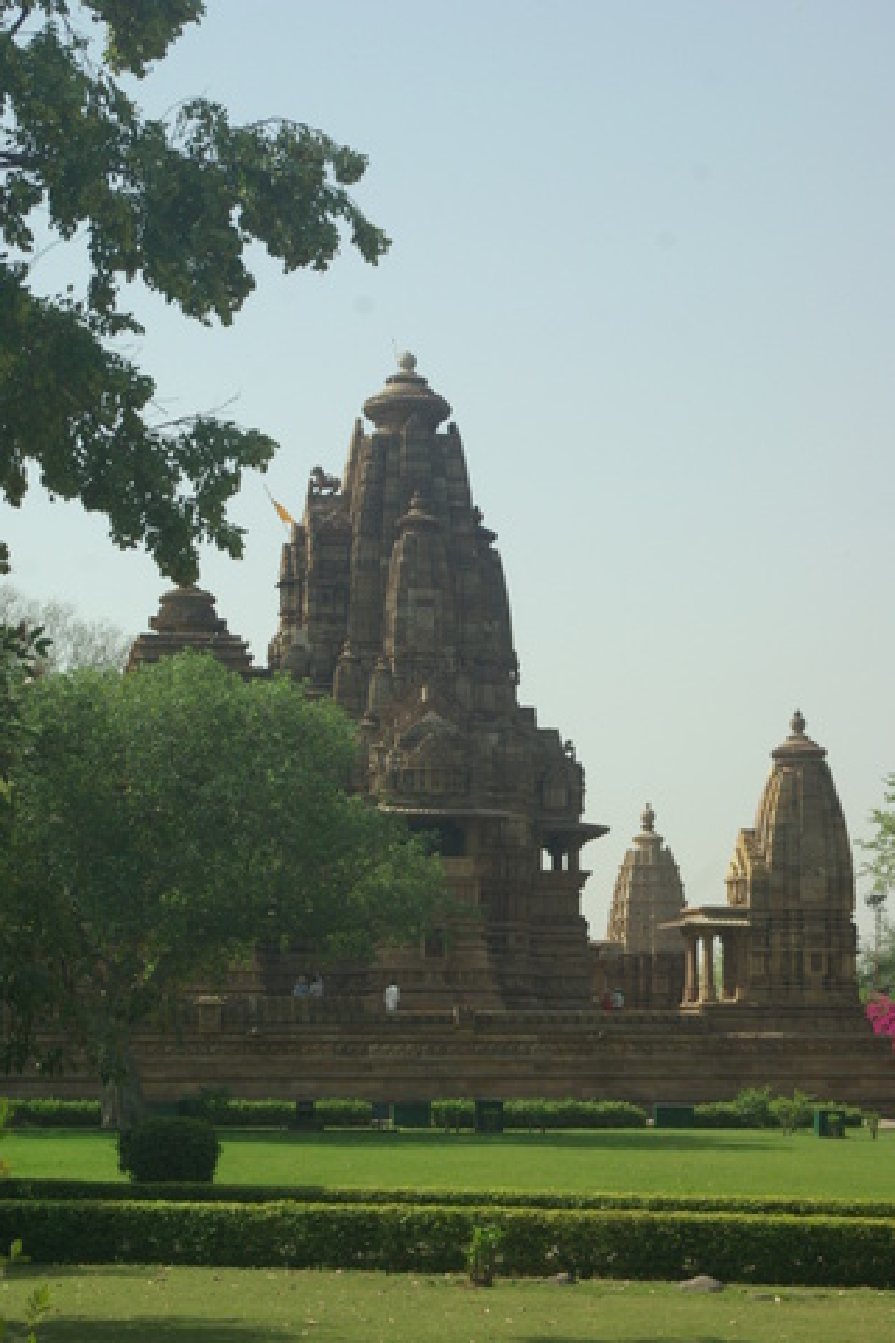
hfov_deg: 17.2
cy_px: 672
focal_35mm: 80
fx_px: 2964
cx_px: 448
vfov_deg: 25.5
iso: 200
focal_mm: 53
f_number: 6.7
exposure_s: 1/180
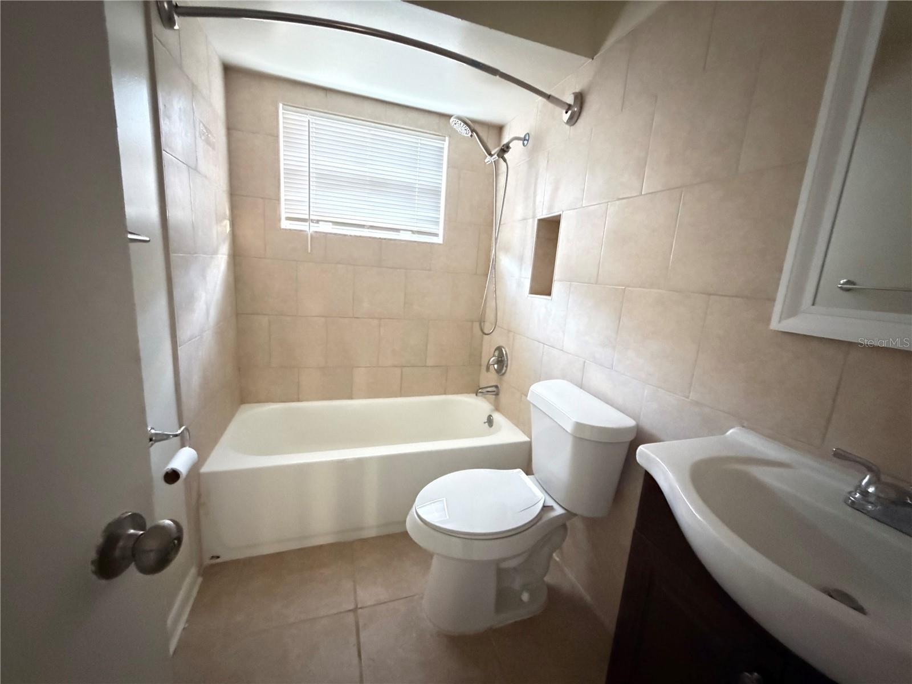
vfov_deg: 85.7
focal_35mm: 14
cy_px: 342
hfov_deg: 102.1
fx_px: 369
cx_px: 456
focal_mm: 2.22
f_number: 2.2
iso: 3200
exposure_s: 1/30
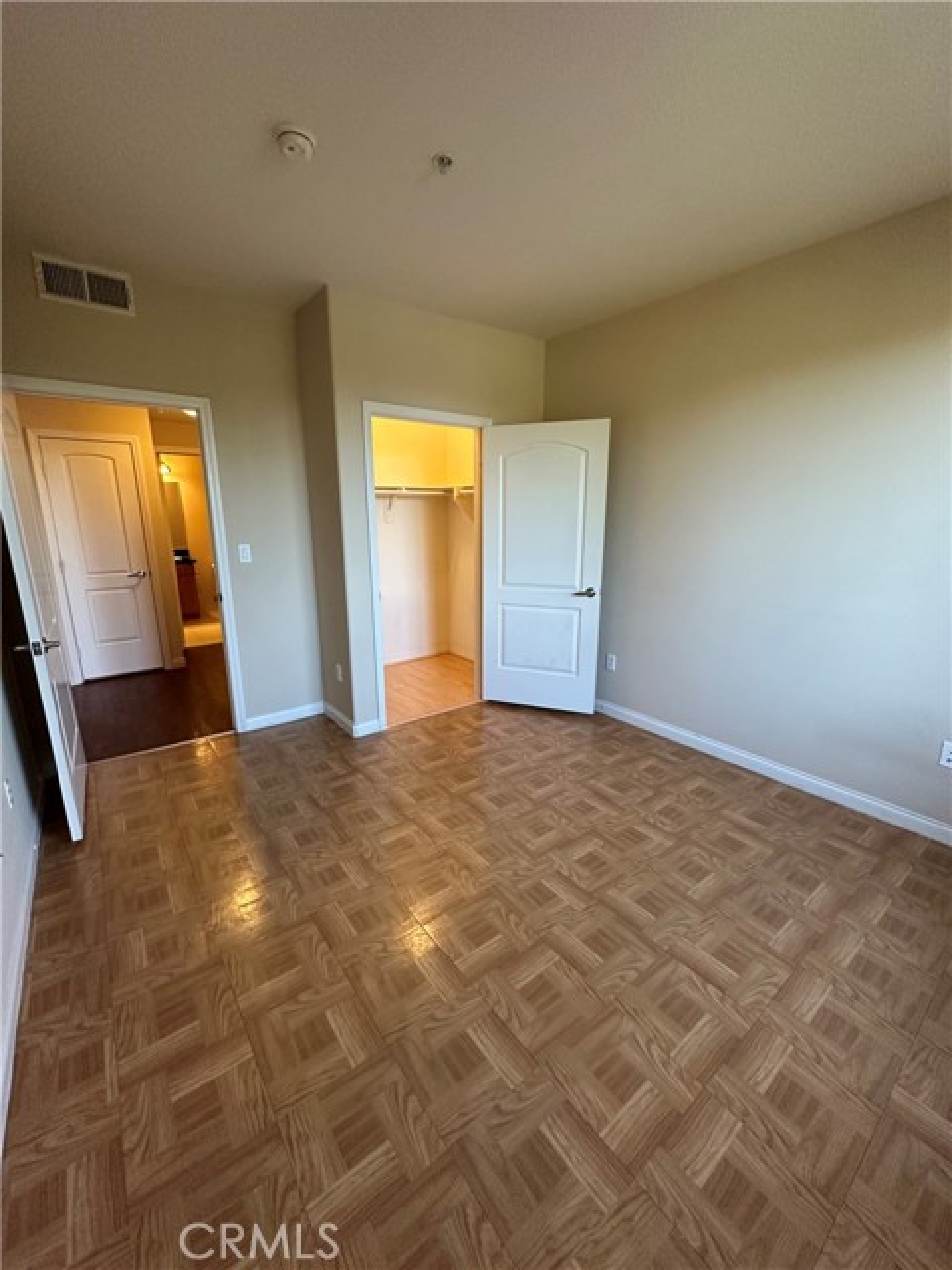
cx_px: 476
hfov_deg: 85.7
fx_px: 513
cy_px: 635
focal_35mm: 14
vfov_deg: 102.1
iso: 320
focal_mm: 2.22
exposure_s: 1/120
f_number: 2.2
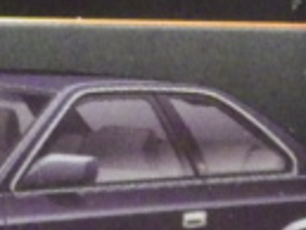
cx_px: -102
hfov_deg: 6.7
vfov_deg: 5.1
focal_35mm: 292
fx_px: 2584
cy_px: 64
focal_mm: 10.7
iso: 1600
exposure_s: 1/15
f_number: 4
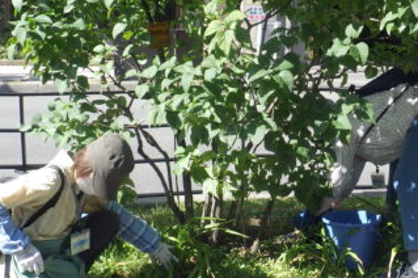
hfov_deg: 37.9
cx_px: 272
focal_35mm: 52
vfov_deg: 25.9
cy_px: 157
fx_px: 603
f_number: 4.2
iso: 125
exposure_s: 1/320
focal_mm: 5
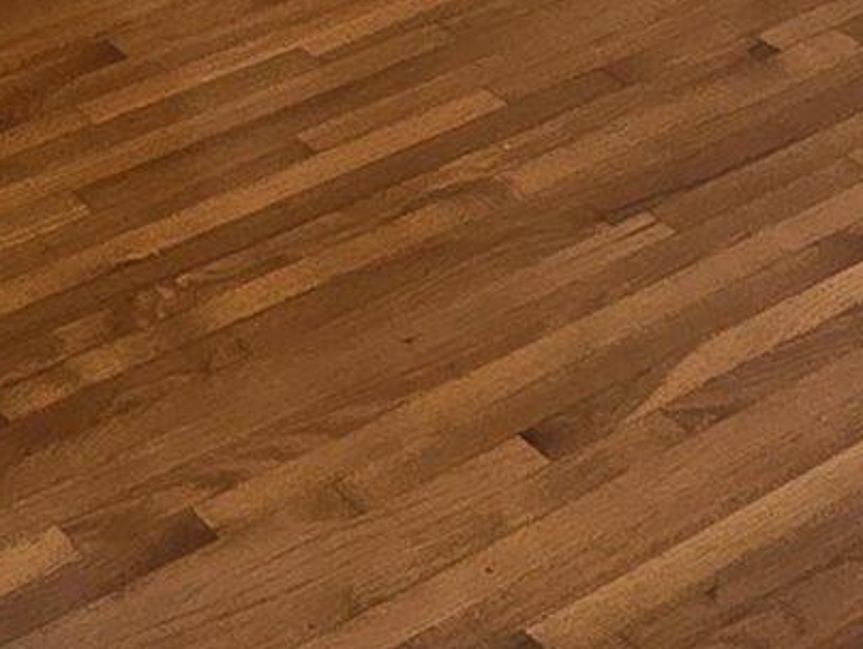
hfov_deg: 19.7
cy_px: -700
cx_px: 251
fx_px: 2470
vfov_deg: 12.8
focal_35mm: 99
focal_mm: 2.2
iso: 125
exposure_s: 1/60
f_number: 2.2
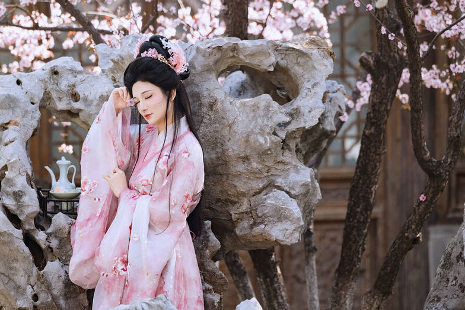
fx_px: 3062
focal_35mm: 237
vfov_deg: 5.8
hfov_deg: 8.7
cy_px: 123
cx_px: 196
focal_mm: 177
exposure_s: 1/400
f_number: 3.2
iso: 100
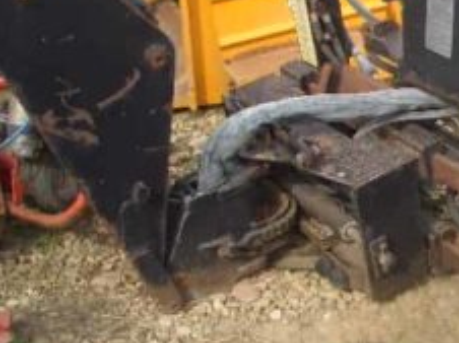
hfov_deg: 30.4
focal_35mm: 62
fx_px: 821
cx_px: 370
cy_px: 116
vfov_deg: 23.5
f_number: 4.3
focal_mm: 5.8
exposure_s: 1/160
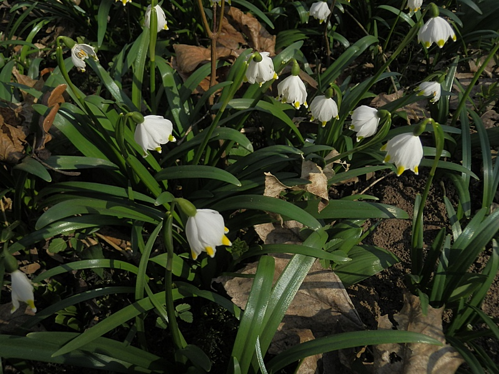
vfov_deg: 38.7
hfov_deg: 50.1
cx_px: 250
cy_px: 187
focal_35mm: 37
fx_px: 533
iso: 80
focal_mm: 6.7
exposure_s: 1/640
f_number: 3.9
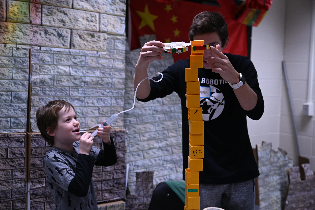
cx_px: 158
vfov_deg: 30.5
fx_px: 385
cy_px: 105
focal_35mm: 44
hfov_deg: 44.5
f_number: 3.2
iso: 1800
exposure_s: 1/125
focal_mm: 44
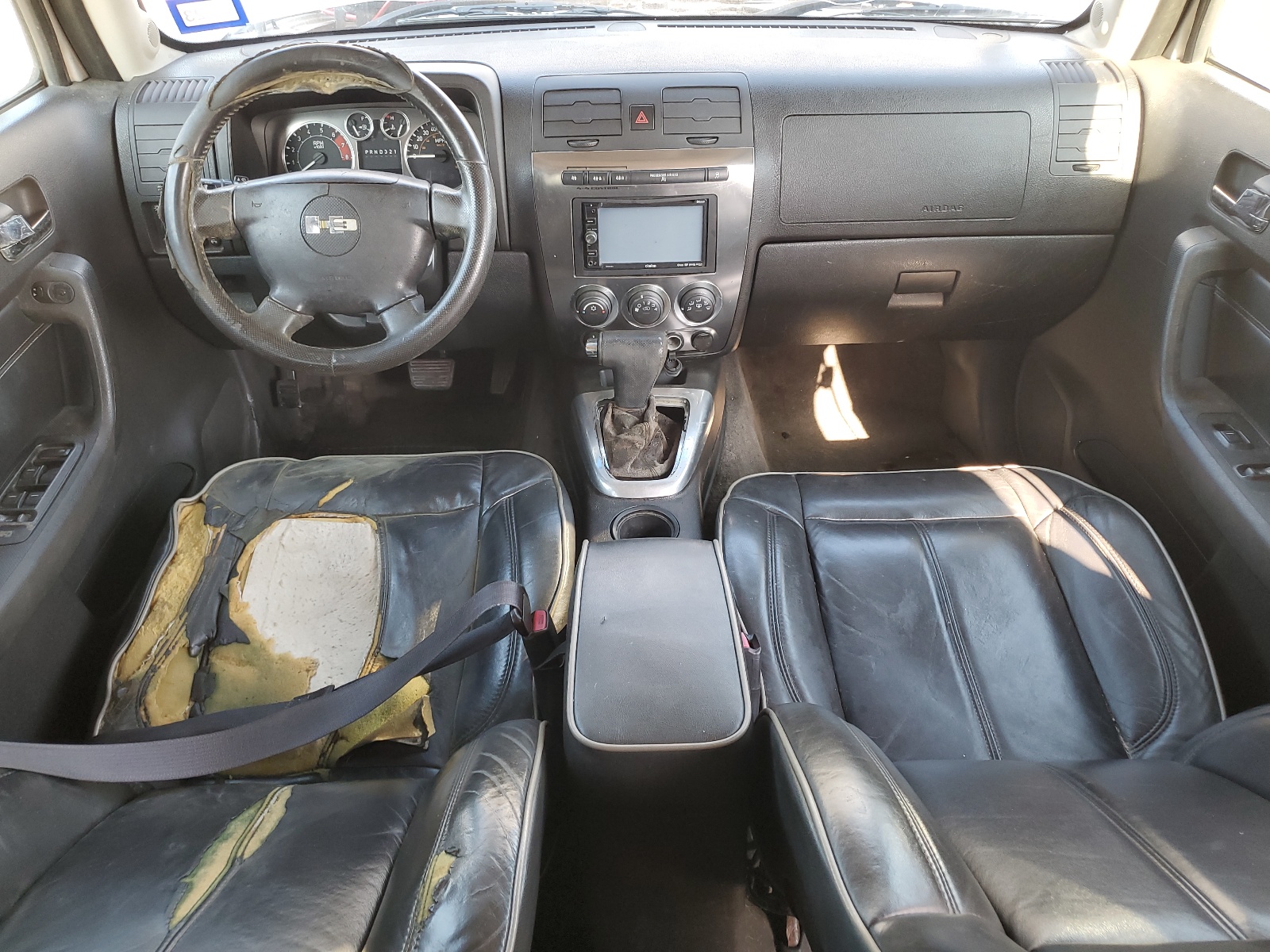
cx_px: 635
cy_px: 476
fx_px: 954
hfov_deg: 67.3
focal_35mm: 26
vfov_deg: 53.1
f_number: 1.5
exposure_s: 1/60.2
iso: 60
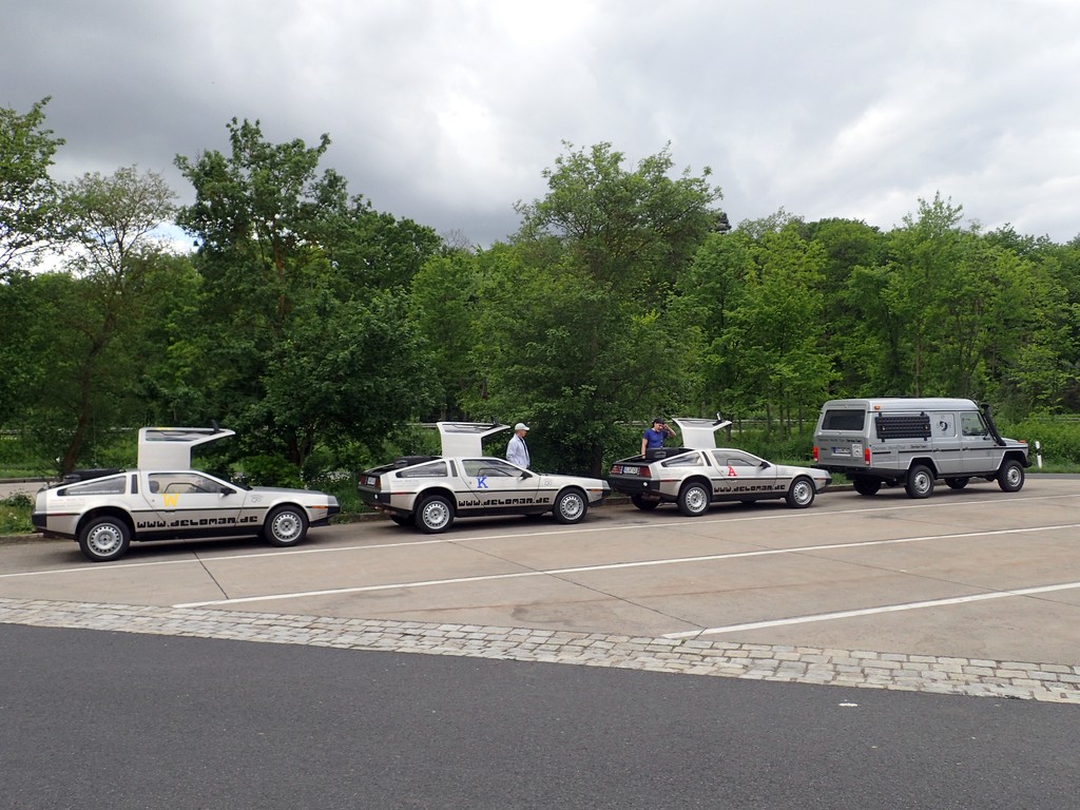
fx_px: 936
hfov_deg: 60.0
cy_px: 405
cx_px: 540
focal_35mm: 30
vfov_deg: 46.8
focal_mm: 5.5
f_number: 3.2
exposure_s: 1/500
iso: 100
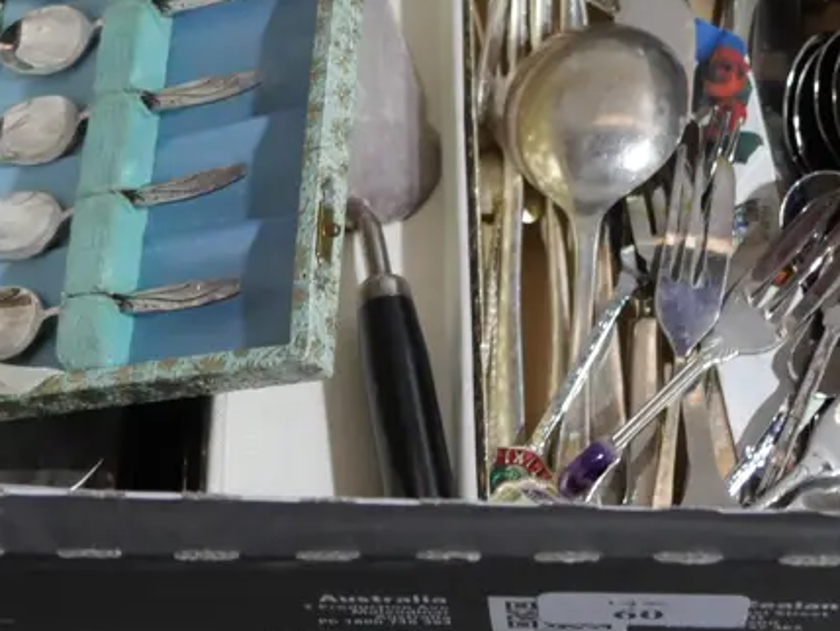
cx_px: 466
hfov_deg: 22.7
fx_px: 2087
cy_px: -115
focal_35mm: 86
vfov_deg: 16.5
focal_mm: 18
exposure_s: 1/60
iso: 800
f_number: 4
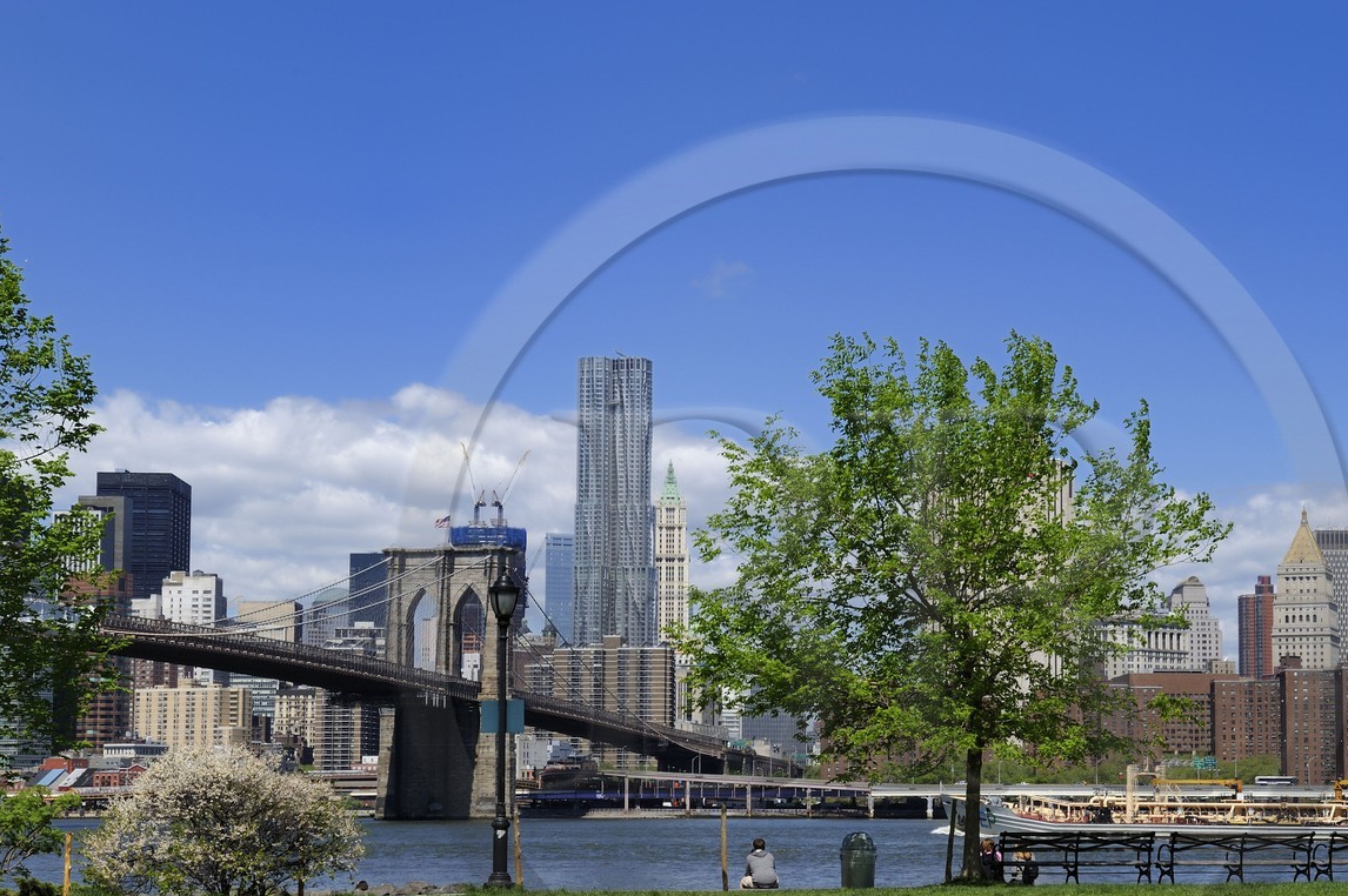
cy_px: 603
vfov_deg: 20.2
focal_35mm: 67
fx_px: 2507
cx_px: 873
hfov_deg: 29.9
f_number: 13
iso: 200
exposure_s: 1/200
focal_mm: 48
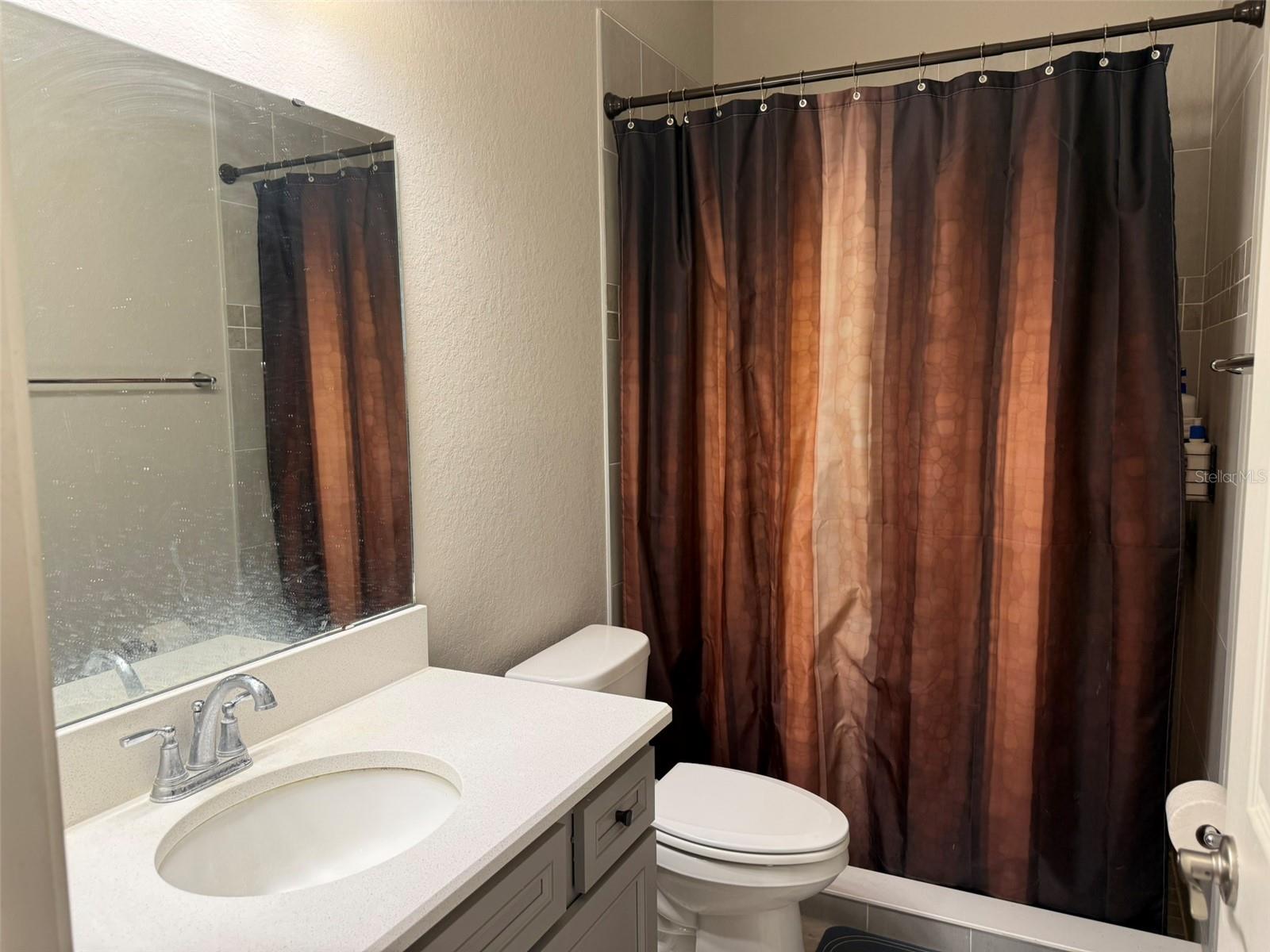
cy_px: 476
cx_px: 635
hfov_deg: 71.6
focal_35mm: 24
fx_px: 881
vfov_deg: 56.8
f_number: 1.78
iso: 100
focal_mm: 6.76
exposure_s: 1/60
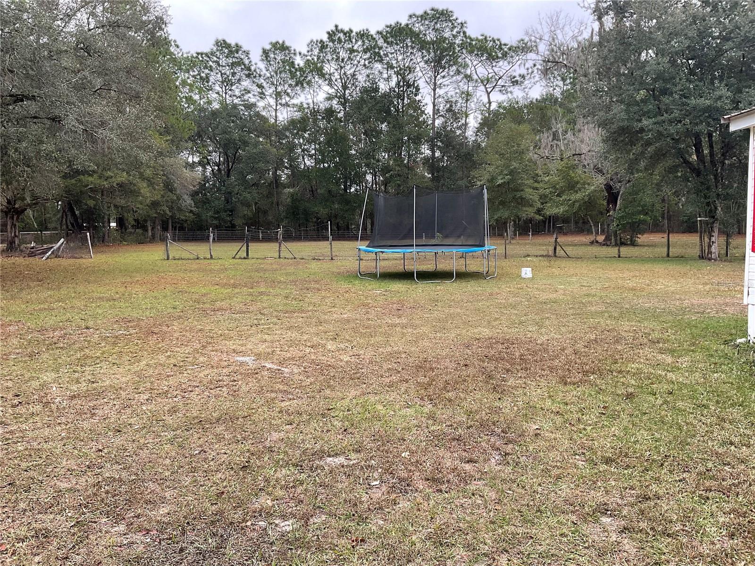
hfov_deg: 61.7
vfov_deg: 48.2
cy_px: 283
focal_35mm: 29
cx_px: 378
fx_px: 633
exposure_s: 1/122
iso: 25
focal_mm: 3
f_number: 1.8
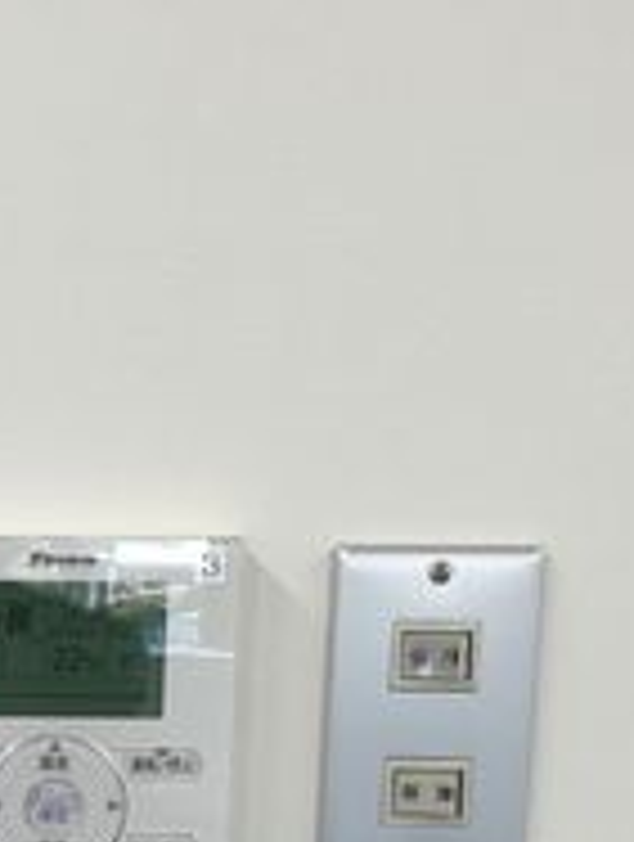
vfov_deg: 19.1
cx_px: -270
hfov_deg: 14.2
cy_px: 896
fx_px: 2409
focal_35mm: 99
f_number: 2.2
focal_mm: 4.15
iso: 50
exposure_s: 1/120
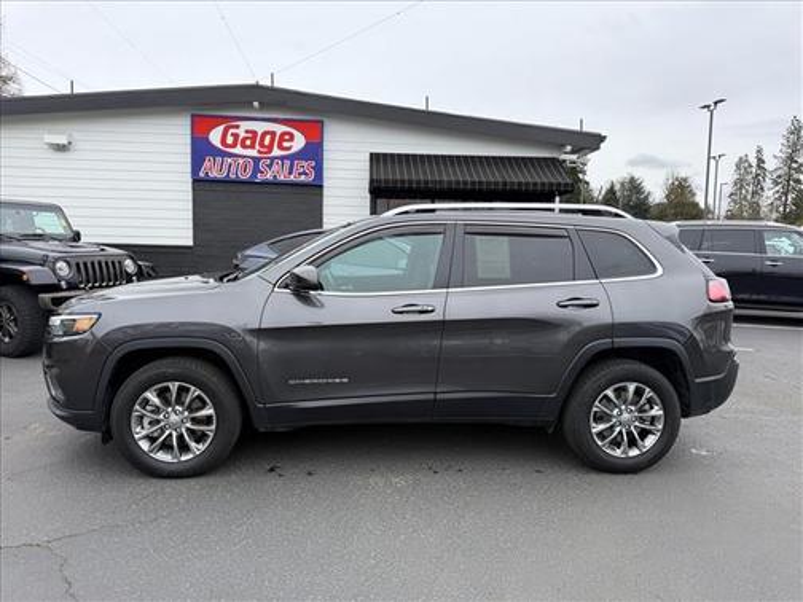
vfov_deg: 56.8
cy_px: 301
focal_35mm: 24
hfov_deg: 71.6
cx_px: 402
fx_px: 557
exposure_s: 1/992
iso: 80
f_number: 1.78
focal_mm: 6.76
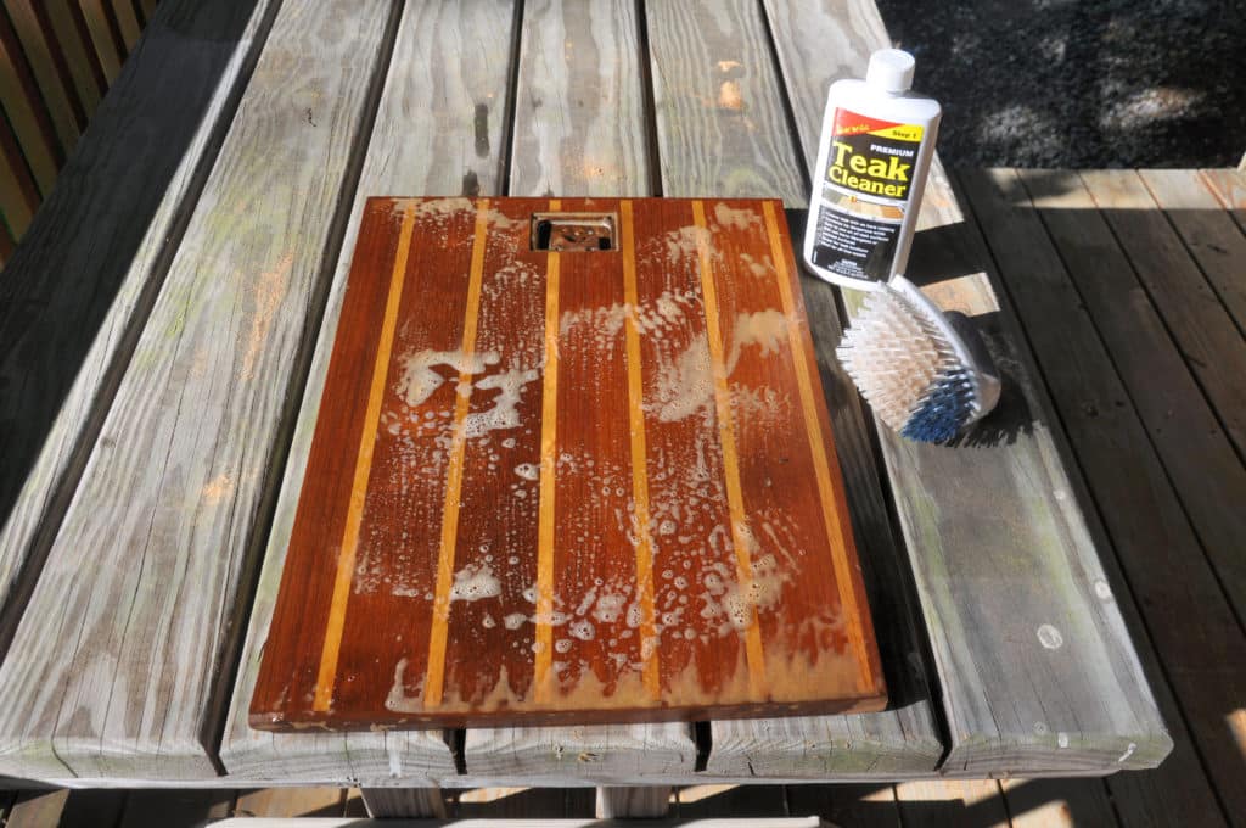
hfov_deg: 57.3
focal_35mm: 33
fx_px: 1141
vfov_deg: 39.9
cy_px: 414
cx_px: 623
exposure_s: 1/200
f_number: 7.1
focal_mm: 22
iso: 200
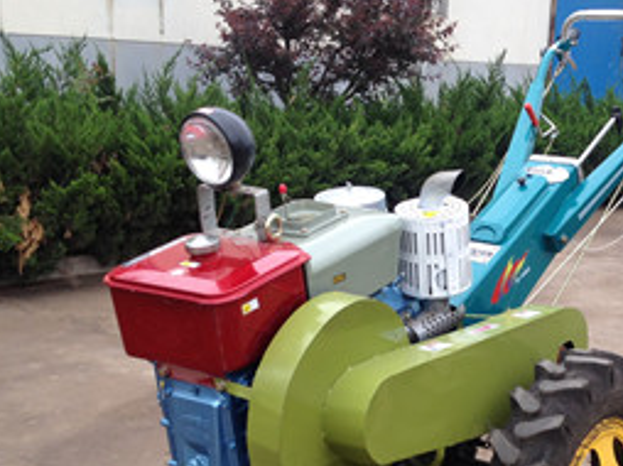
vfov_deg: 21.1
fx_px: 1241
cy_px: 359
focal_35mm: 69
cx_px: 476
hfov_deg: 27.7
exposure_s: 1/130
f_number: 2.4
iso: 50
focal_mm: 4.28
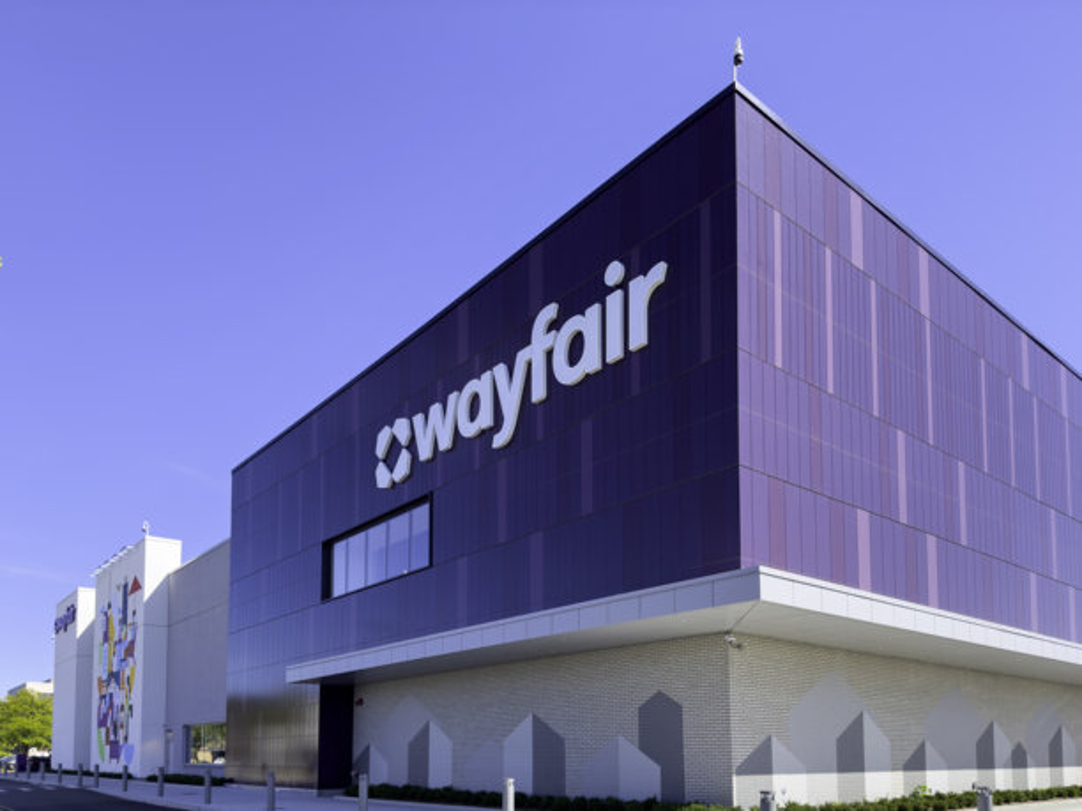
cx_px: 541
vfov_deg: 56.8
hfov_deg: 71.6
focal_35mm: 24
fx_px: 750
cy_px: 406
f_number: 1.8
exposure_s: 1/2900
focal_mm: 6.86
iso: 80
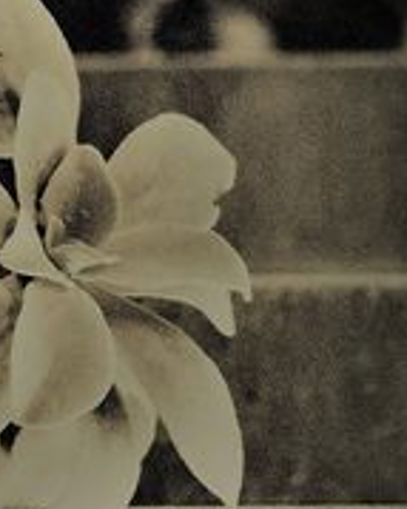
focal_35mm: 942
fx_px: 14196
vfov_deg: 2.1
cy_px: 236
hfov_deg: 1.6
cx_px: -21
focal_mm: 200
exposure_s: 1/40
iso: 12800
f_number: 10
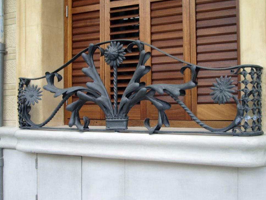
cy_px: 96
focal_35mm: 53
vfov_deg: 27.5
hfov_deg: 36.2
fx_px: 407
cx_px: 132
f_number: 3.1
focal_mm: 8.2
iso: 50
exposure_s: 1/125
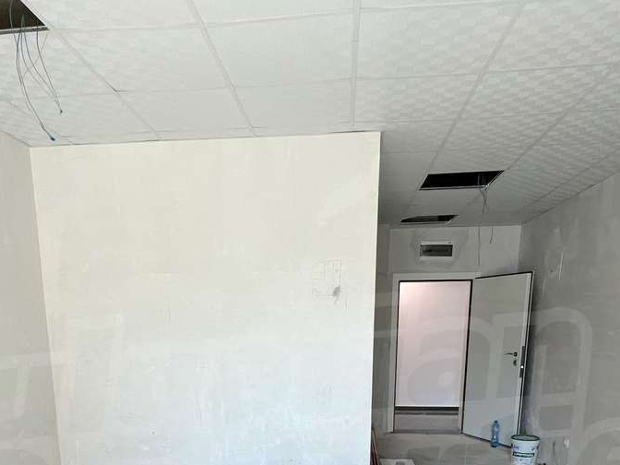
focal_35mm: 29
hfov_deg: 61.5
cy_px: 444
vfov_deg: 42.8
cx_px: 280
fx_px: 519
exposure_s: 1/122
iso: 50
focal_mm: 1.57
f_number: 1.8
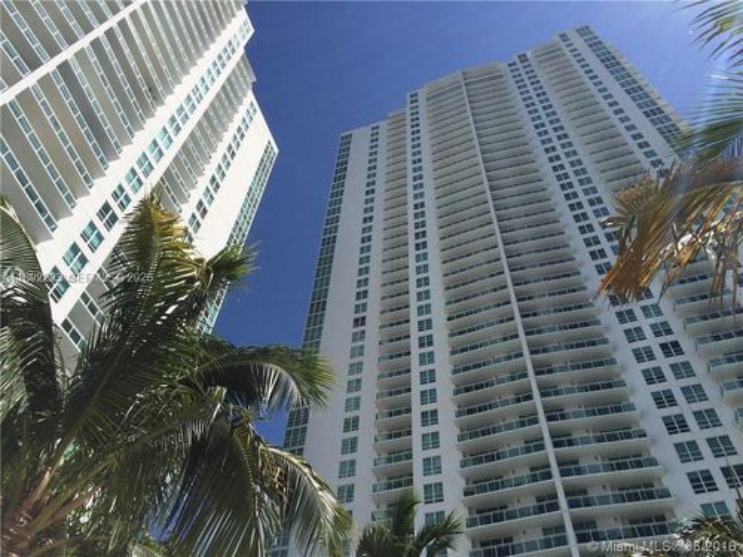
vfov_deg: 48.2
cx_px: 372
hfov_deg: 61.7
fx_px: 622
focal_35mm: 29
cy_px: 278
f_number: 2.2
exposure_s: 1/4115
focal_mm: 4.15
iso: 32
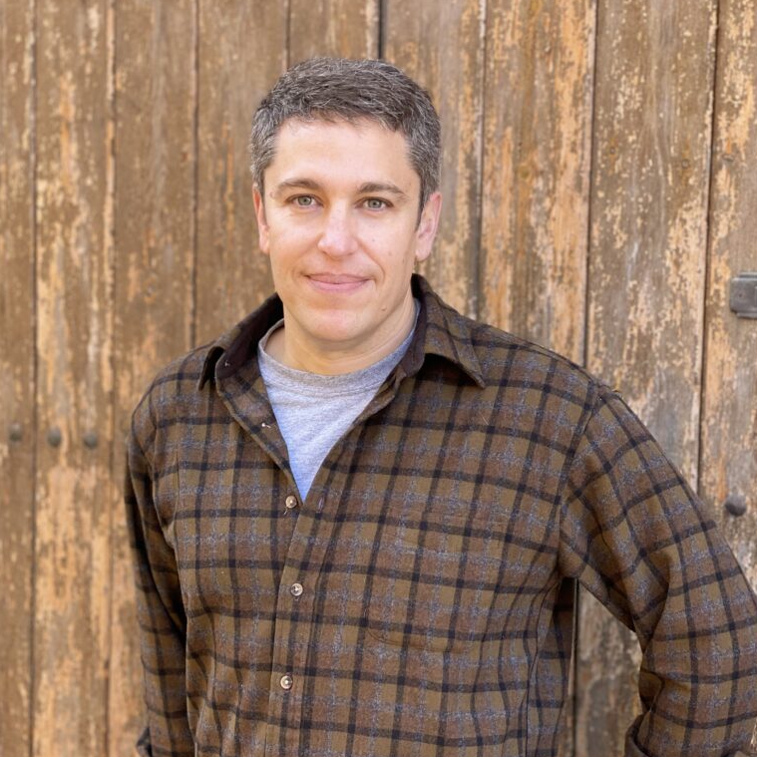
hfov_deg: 27.7
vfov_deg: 27.7
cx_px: 379
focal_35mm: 62
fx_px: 1534
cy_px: 361
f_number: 2
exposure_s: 1/122
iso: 32
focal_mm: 6
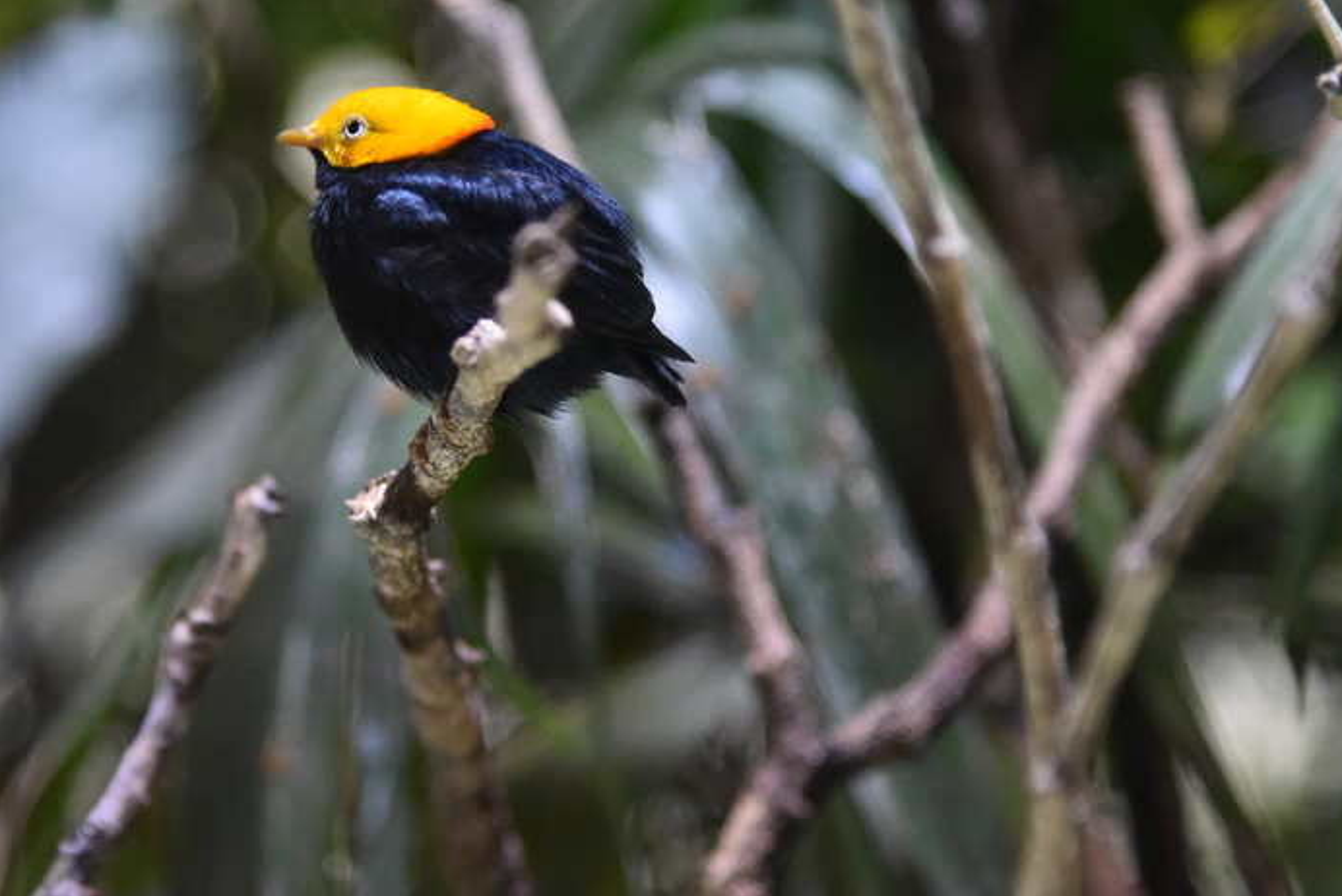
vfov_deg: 6.2
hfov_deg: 9.3
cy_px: 204
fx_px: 8279
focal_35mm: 222
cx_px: 431
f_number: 4
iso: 4500
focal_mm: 120
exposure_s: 1/250
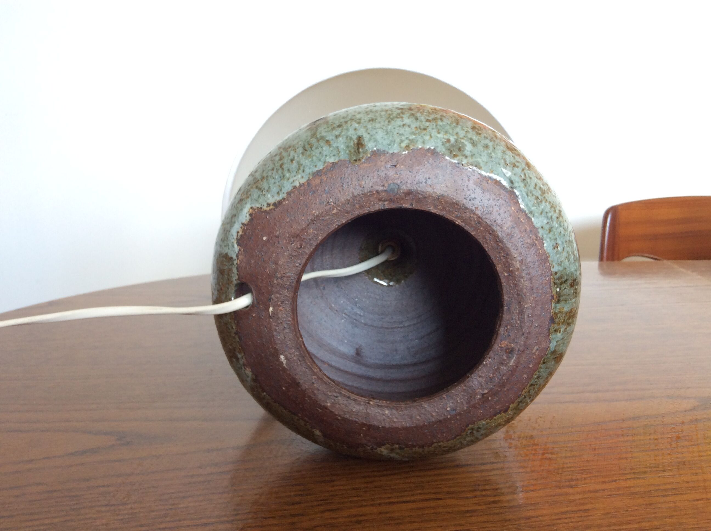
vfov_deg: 44.1
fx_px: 656
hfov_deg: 56.9
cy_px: 266
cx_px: 356
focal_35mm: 32
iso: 32
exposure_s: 1/33
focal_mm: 3.3
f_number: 2.4
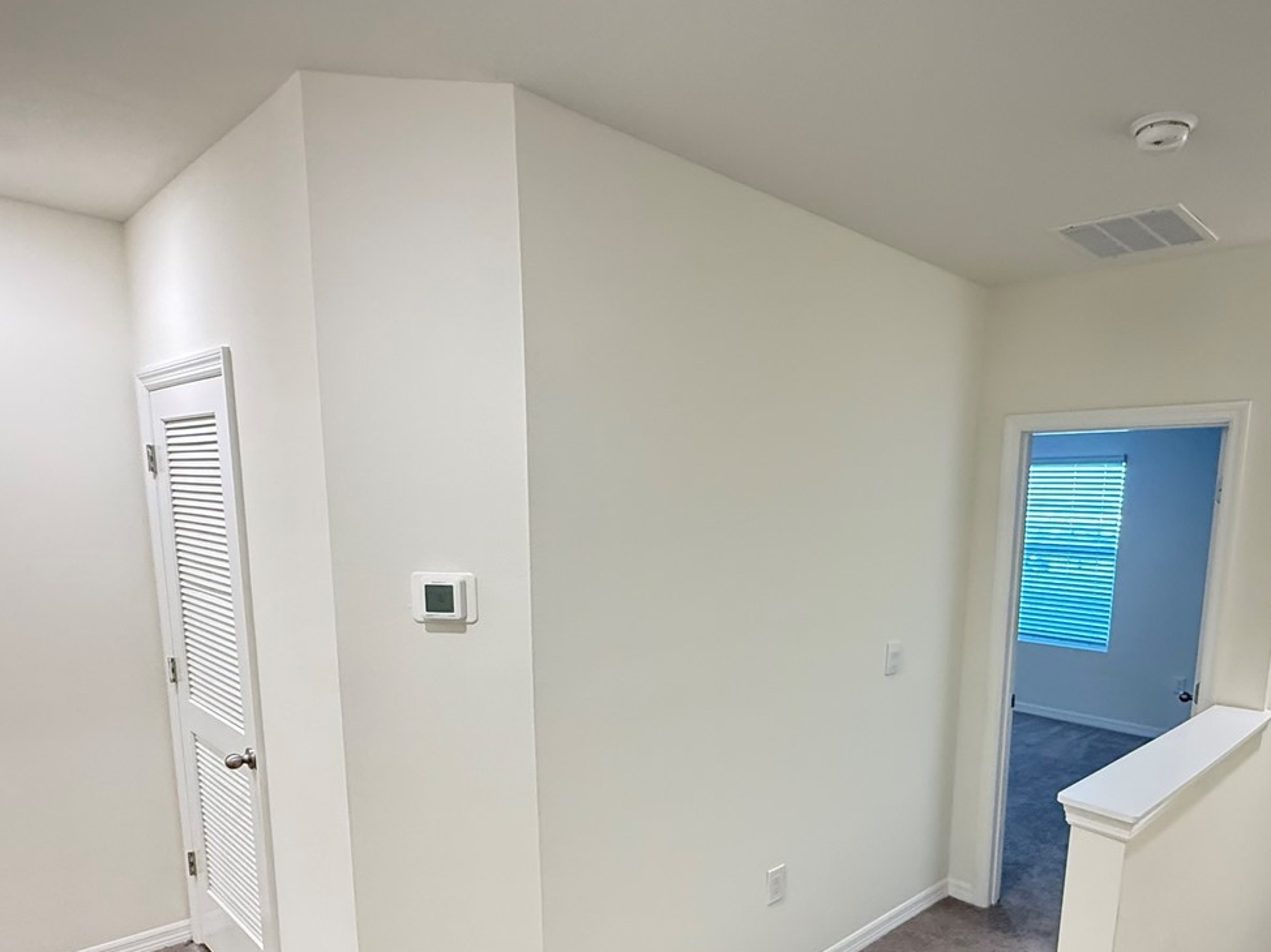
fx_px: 844
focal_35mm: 23
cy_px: 653
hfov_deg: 72.5
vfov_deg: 57.2
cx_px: 809
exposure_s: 1/60
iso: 640
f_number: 2.2
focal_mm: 2.22
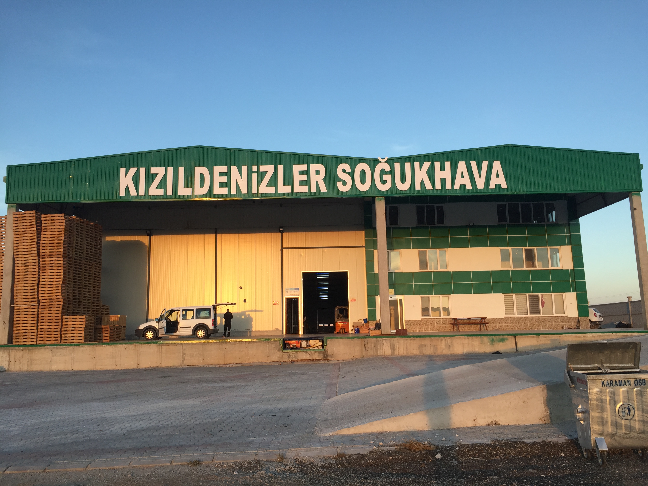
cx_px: 324
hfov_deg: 61.7
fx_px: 543
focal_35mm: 29
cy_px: 243
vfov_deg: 48.2
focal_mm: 4.15
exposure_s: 1/282
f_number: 2.2
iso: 32
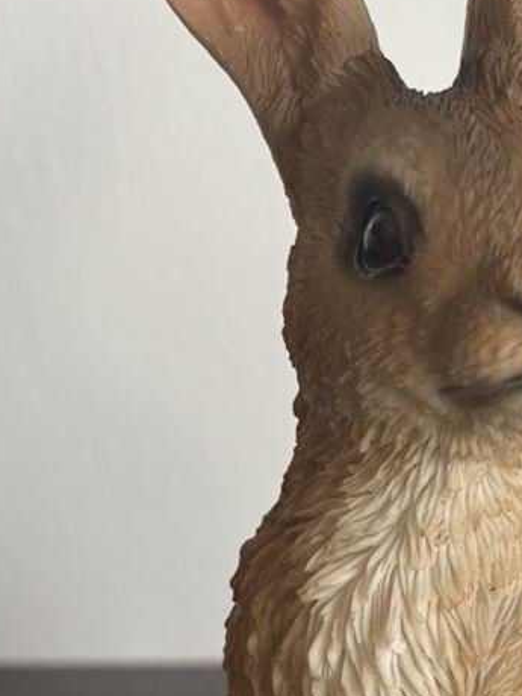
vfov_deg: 24.0
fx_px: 1629
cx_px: 455
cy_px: 456
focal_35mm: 81
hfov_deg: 18.0
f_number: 1.6
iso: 125
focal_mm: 5.96
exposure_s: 1/62
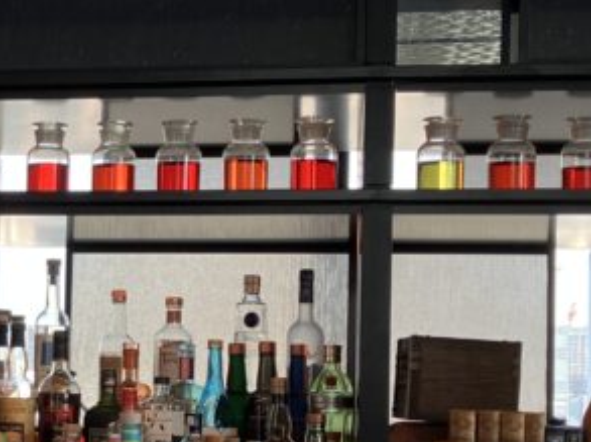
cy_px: 335
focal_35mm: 98
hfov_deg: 19.4
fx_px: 1671
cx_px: -20
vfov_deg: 15.0
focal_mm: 3.99
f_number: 1.8
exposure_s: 1/112
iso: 32
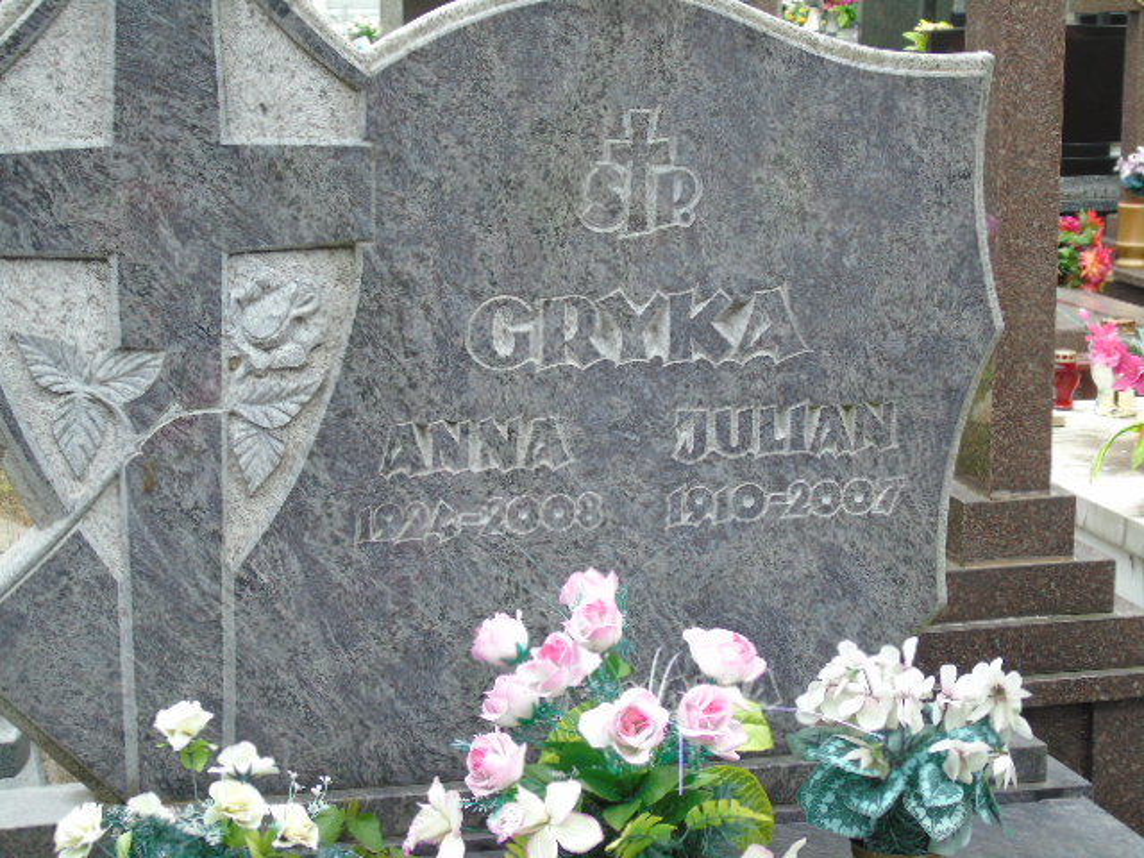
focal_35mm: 82
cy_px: 429
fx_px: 2710
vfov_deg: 18.0
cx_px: 572
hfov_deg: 23.8
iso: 80
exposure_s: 1/100
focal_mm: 15
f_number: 4.1
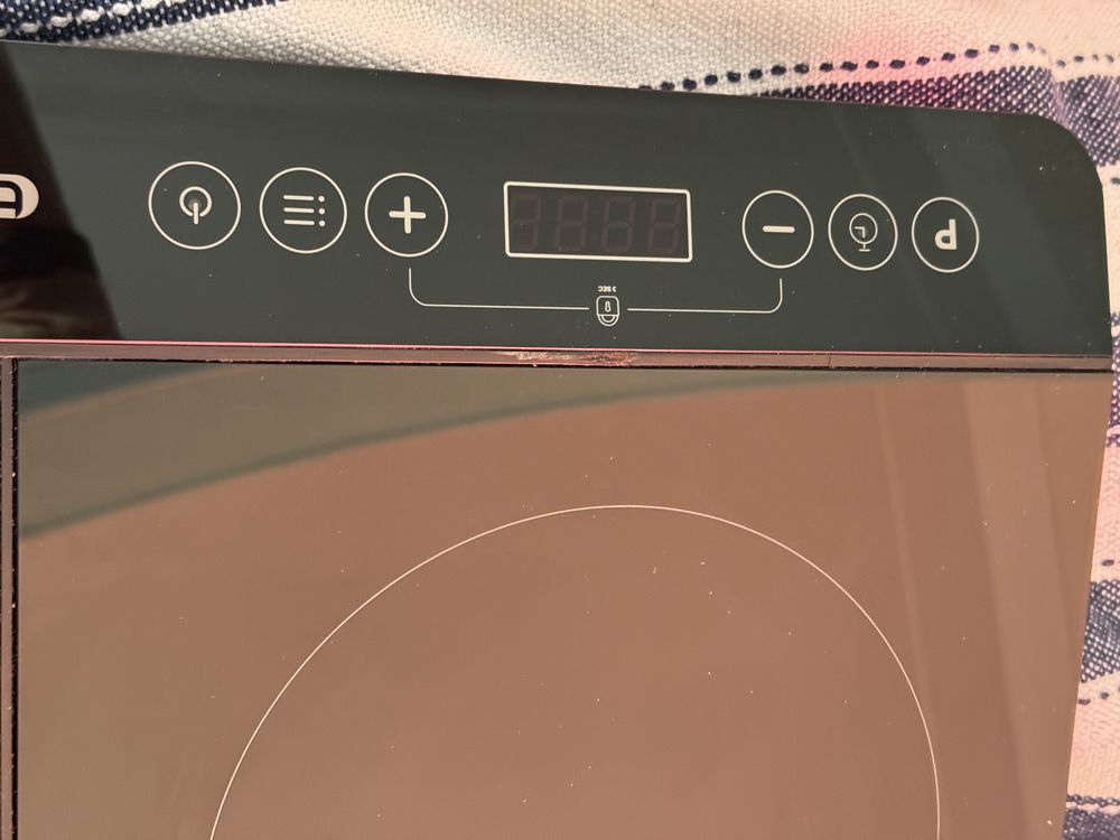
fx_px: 1553
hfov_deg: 39.7
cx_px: 560
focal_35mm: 48
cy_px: 420
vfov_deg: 30.3
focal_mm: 6.76
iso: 640
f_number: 1.78
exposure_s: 1/30
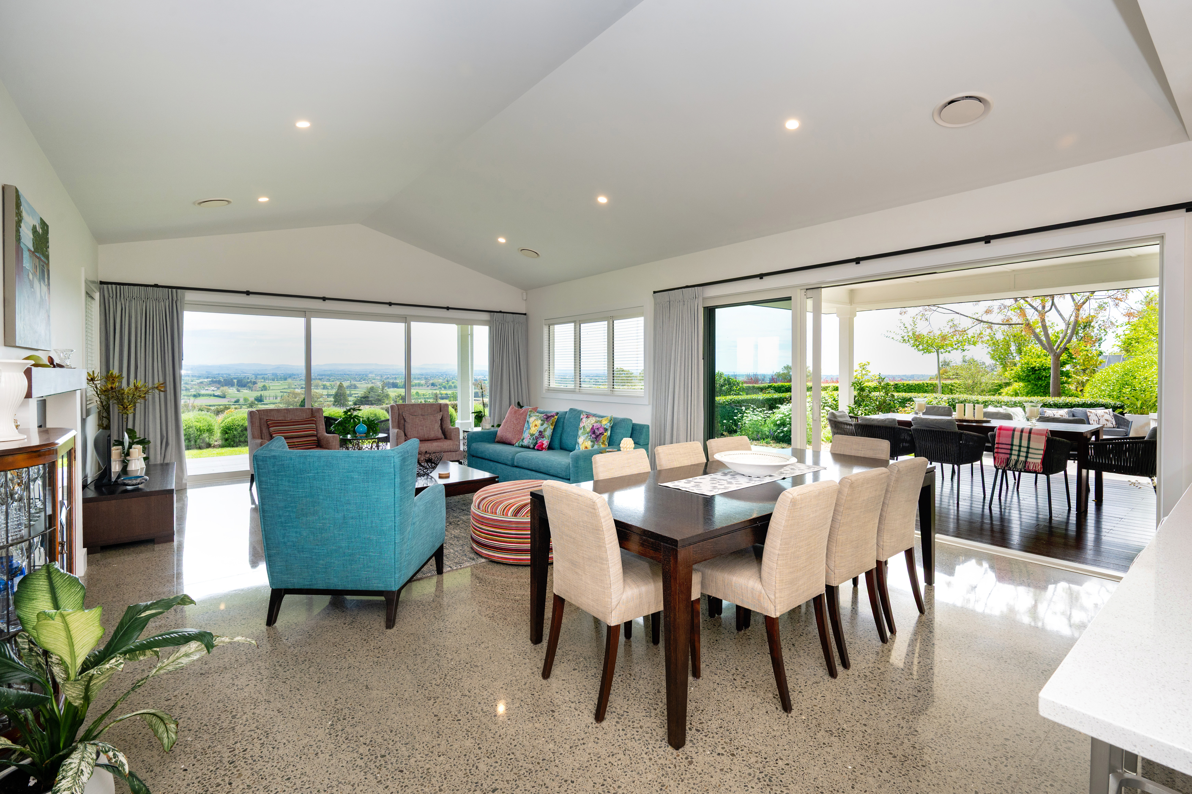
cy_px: 397
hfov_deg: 96.7
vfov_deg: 73.7
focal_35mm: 16
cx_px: 596
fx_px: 530
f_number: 9
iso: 250
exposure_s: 1/200
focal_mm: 16
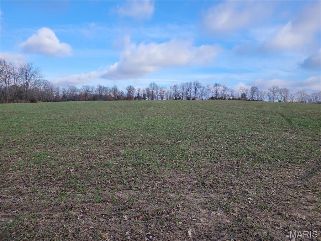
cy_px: 120
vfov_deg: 53.1
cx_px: 160
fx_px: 241
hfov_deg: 67.3
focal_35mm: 26
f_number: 1.8
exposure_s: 1/1242
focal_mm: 5.4
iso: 40
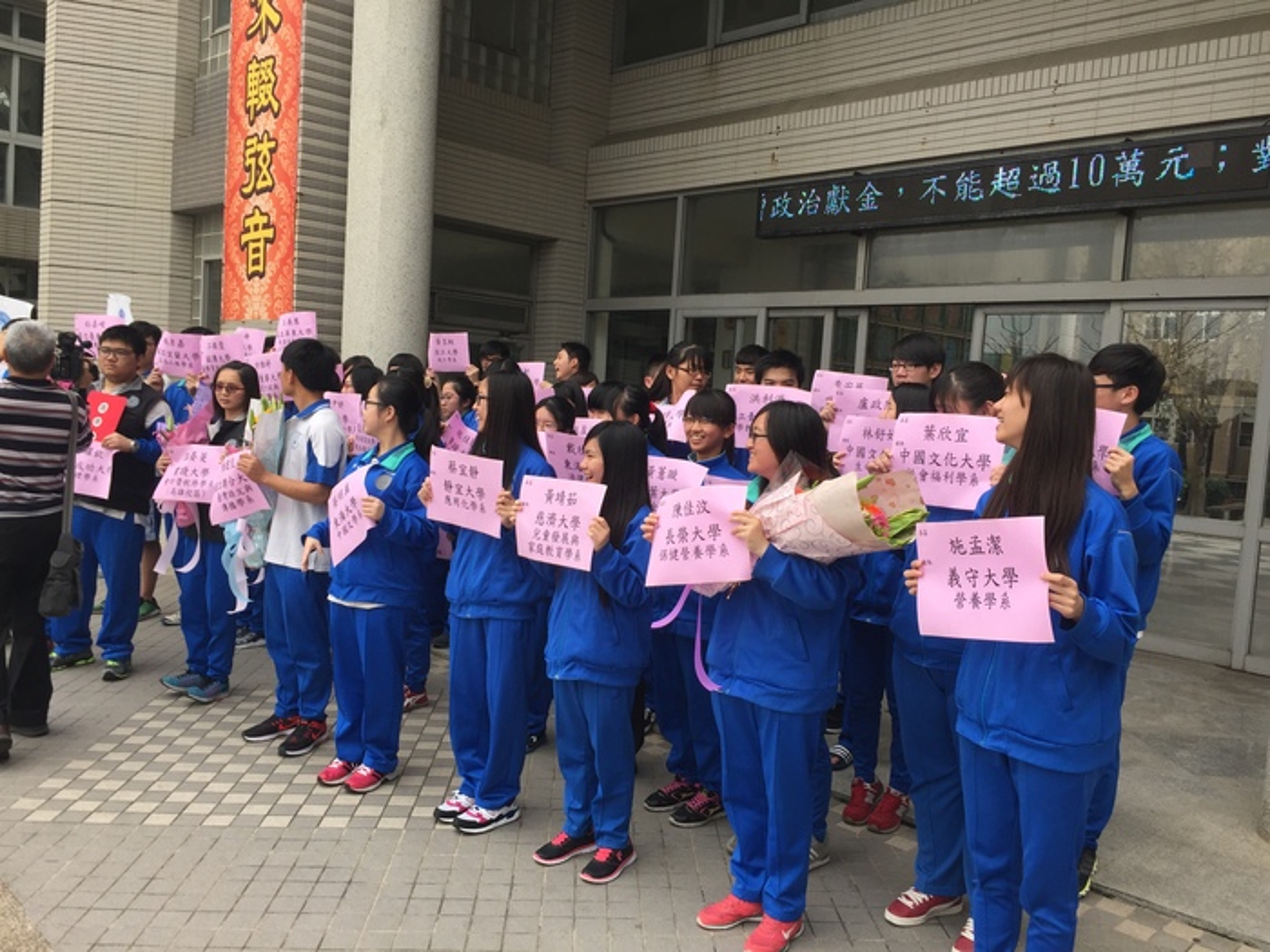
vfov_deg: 48.2
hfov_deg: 61.7
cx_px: 635
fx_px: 1064
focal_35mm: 29
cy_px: 476
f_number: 2.2
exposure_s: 1/590
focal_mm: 4.15
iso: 32
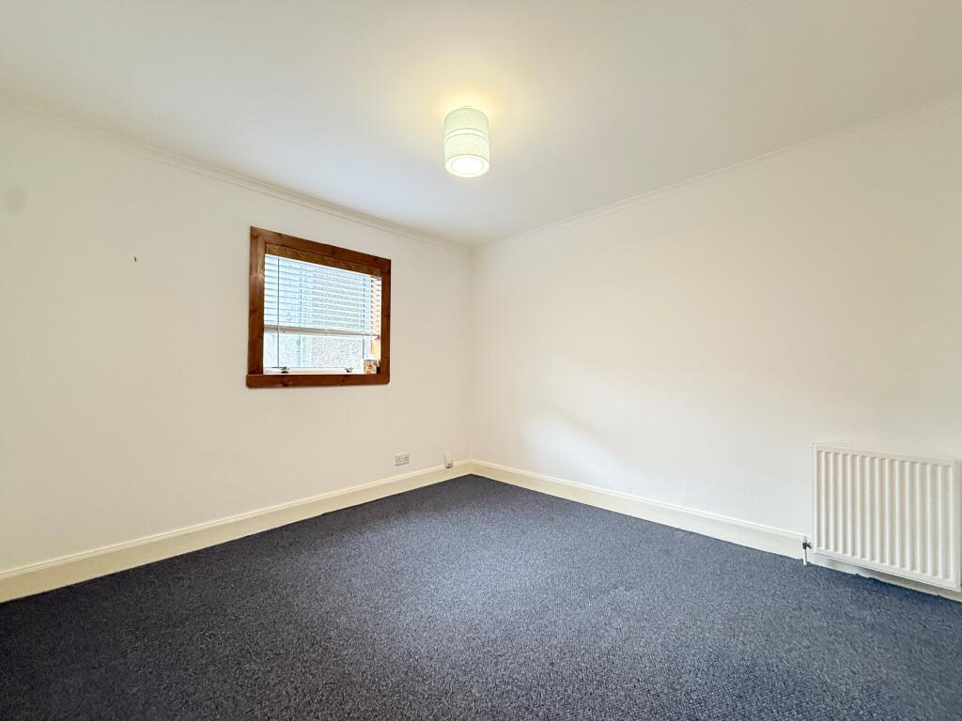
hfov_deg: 102.1
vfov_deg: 85.7
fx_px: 389
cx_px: 481
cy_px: 360
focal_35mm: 14
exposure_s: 1/50
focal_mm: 2.22
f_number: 2.2
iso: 320
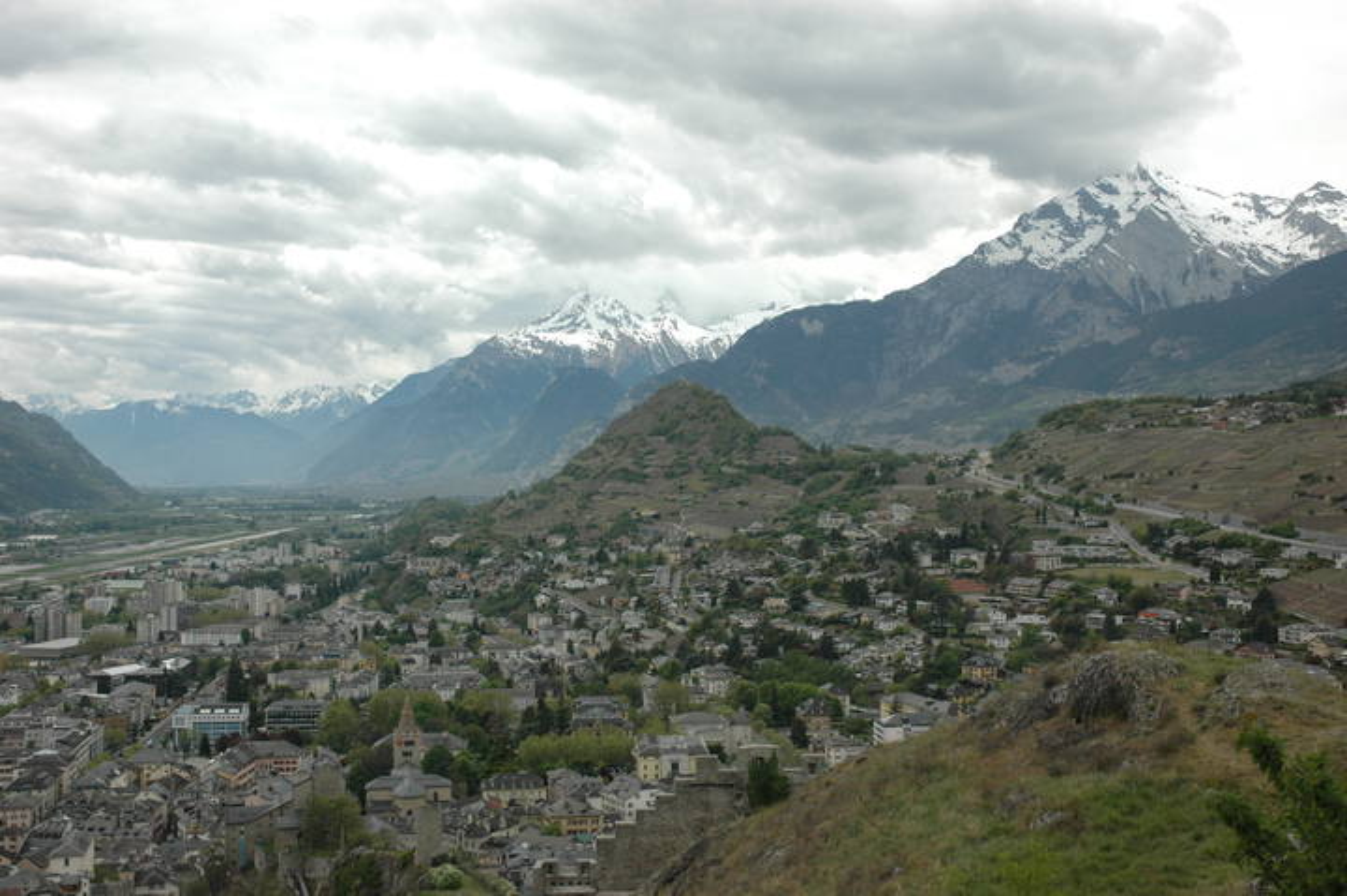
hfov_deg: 45.0
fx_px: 1626
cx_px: 674
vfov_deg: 30.8
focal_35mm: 44
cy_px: 448
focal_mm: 29
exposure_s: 1/500
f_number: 11
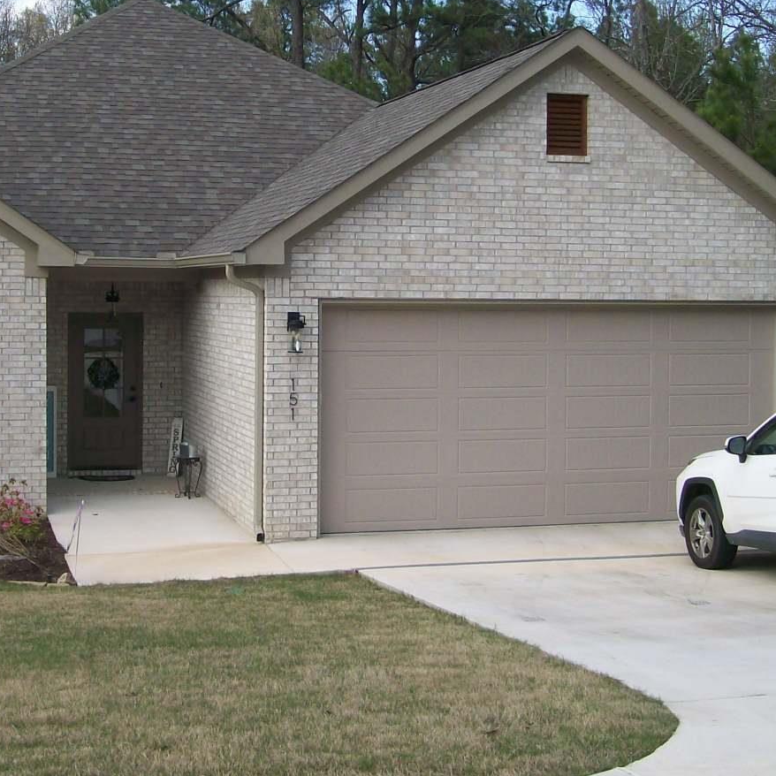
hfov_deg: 29.3
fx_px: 1471
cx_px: 232
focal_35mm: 58
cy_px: 304
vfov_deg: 29.5
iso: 80
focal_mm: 6
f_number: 2.7
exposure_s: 1/525
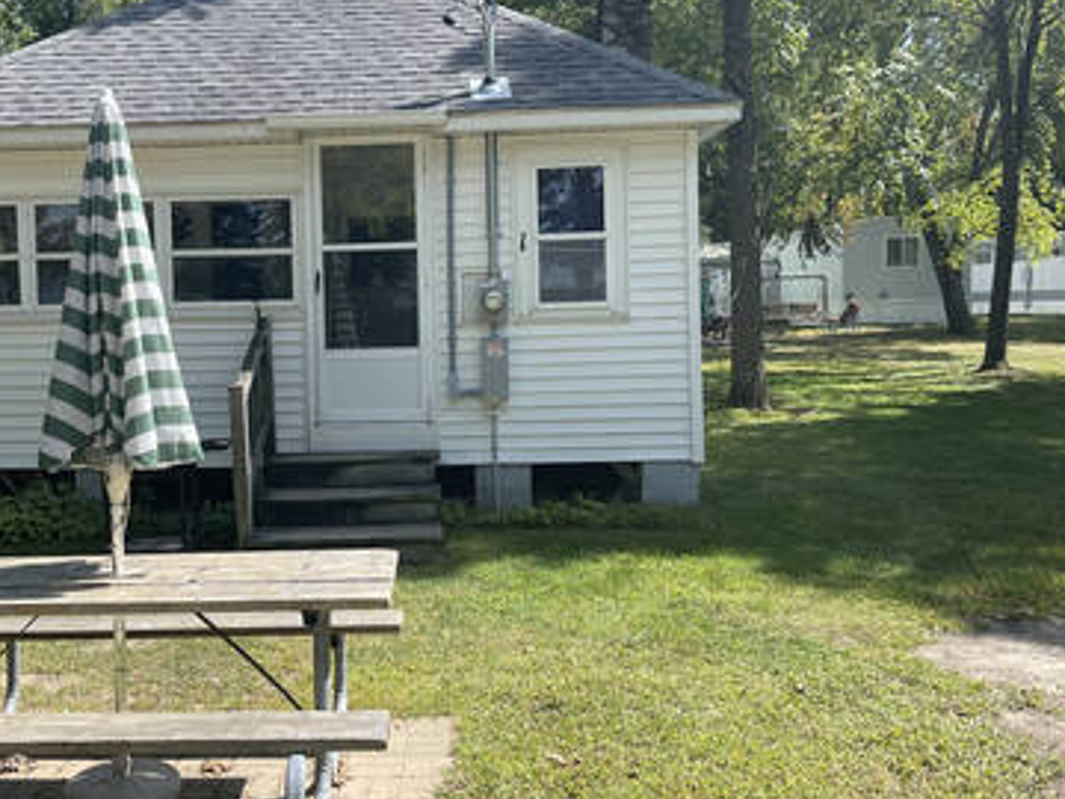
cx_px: 370
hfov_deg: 49.4
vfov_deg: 38.7
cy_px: 382
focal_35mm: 37
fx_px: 1138
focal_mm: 5.1
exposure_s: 1/2545
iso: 50
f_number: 1.6
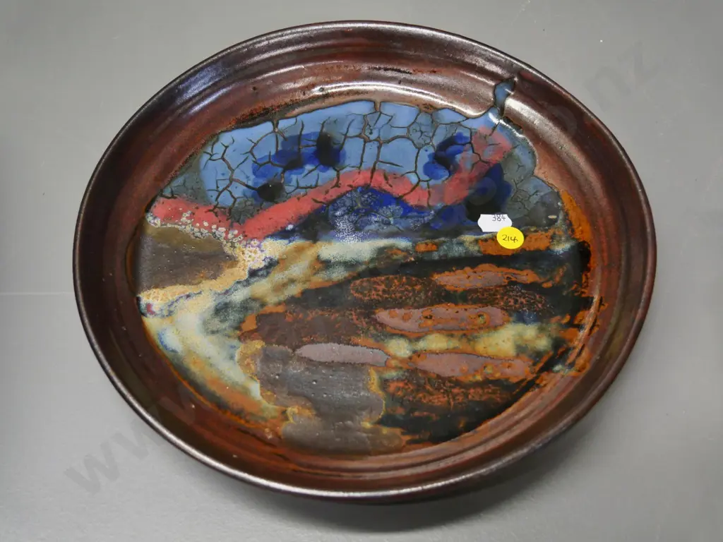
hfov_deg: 51.4
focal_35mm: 36
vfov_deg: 39.7
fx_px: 752
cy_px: 271
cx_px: 362
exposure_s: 1/160
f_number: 4.5
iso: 1600
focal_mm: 18
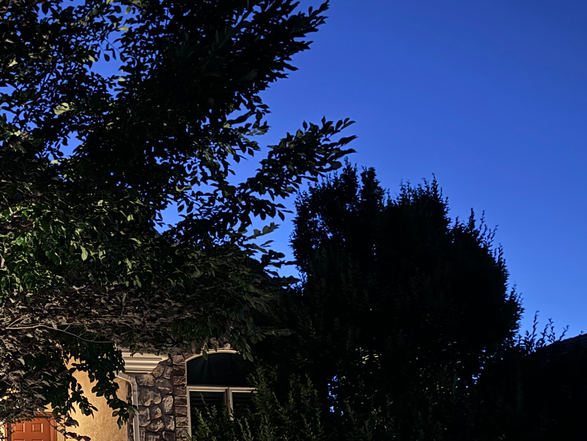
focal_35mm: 52
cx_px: -25
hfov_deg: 33.1
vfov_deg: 26.6
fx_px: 882
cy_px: 438
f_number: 1.78
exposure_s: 1/9
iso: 1250
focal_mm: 6.76
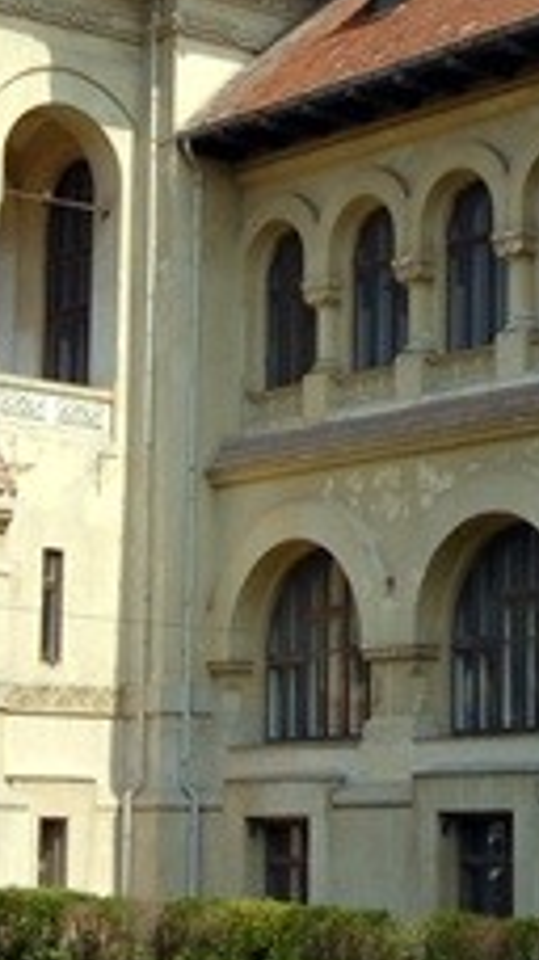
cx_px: 484
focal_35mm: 99
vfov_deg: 21.5
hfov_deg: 12.1
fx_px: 2519
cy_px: 312
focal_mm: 18
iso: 400
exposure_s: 1/400
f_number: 11
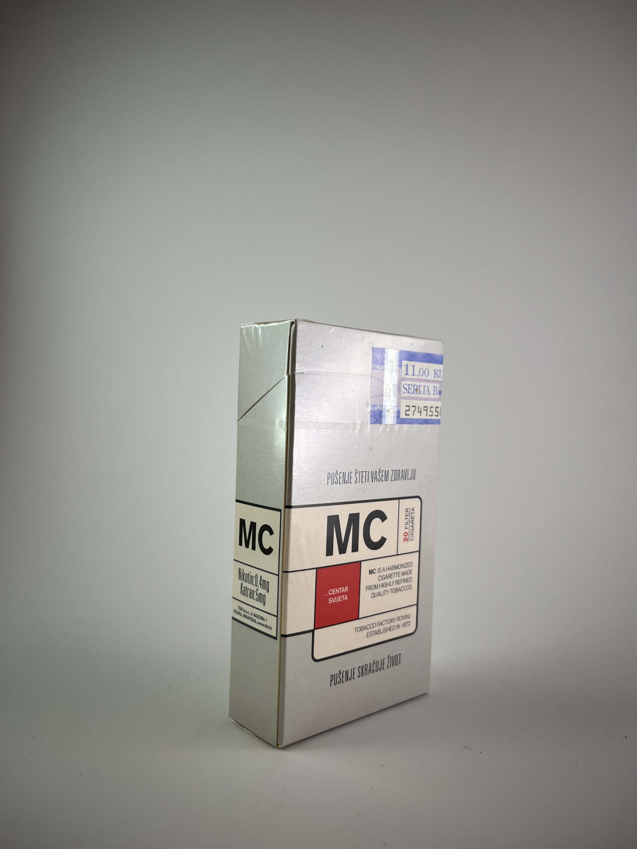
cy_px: 424
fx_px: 638
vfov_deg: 67.3
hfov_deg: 53.1
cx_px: 318
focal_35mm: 26
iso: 50
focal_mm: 5.1
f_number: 1.6
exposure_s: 1/539
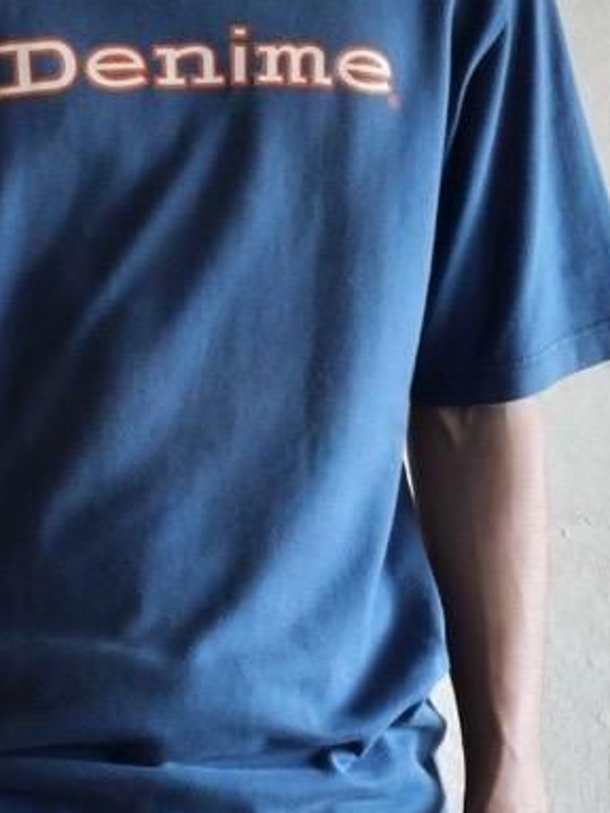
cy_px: 480
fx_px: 5428
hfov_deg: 6.4
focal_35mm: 231
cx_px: 133
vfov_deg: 8.6
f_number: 4
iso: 1600
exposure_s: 1/125
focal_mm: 52
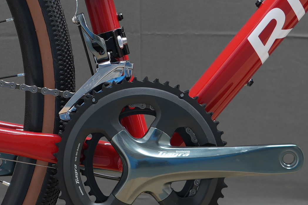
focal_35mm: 376
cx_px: 167
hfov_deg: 5.5
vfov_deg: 3.6
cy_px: -92
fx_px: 3216
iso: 100
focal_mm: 70
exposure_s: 1/6
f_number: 5
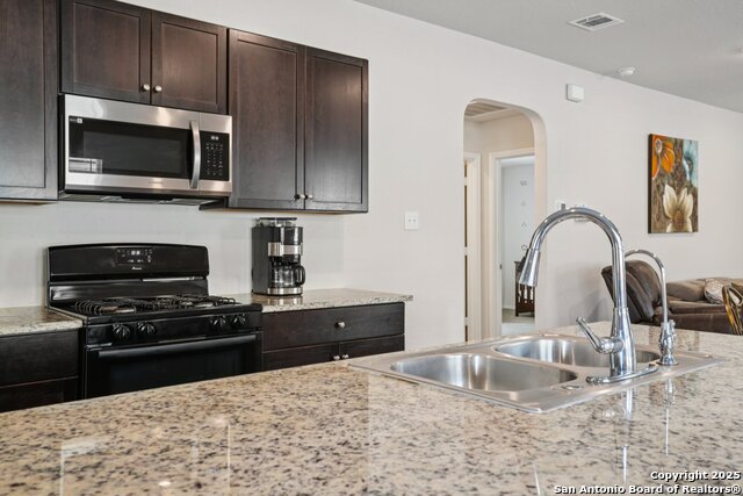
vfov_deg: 42.3
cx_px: 372
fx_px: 640
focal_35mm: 31
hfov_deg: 60.3
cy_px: 248
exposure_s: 1/8
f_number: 8
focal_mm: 31
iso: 400
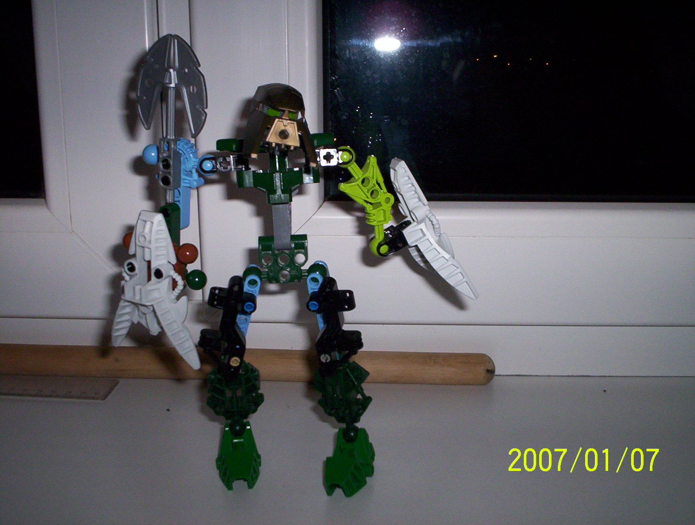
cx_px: 348
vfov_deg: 37.9
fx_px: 765
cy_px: 262
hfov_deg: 48.9
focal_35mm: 38
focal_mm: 4.99
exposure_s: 1/60
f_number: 4.5
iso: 140
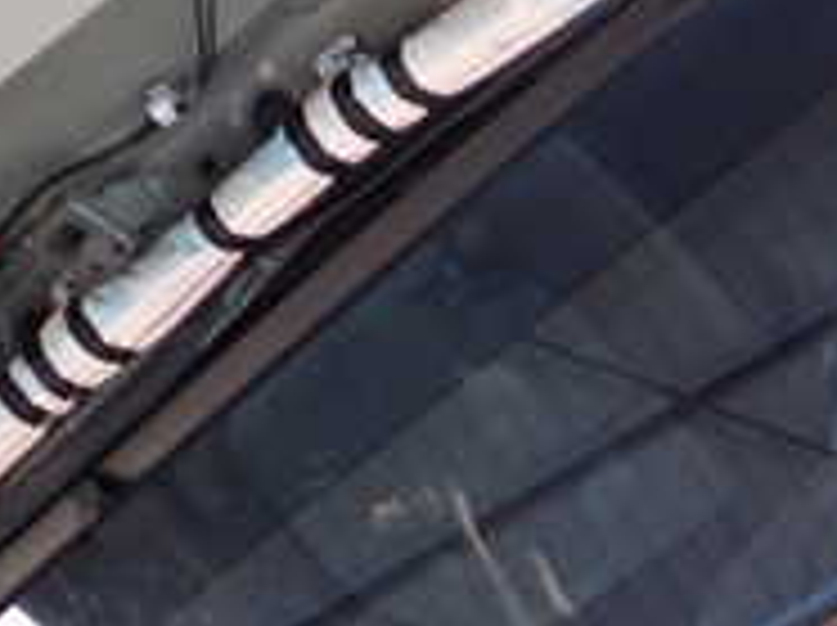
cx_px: 1022
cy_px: 671
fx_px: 2342
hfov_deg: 19.1
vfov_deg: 14.9
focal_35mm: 97
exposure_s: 1/50
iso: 200
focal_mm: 5.4
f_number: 2.3
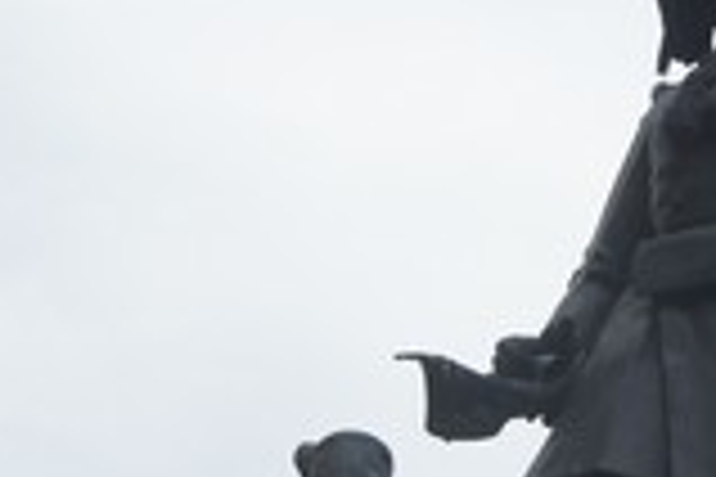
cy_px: 418
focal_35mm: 147
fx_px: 2923
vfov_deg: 9.3
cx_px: 721
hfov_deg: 13.8
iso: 200
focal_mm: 34
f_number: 8
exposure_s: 1/250
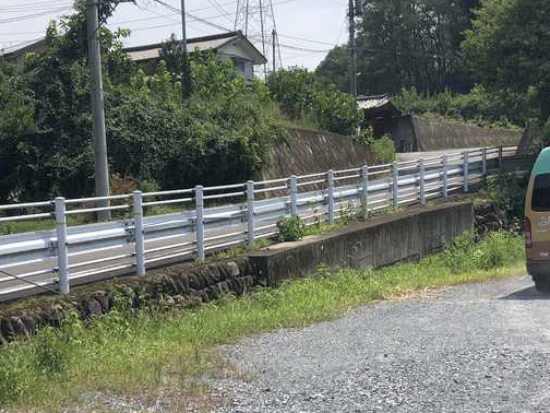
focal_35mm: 69
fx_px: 1096
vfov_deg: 20.9
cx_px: 296
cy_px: 365
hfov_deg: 28.2
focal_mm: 3.99
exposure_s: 1/2183
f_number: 1.8
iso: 20
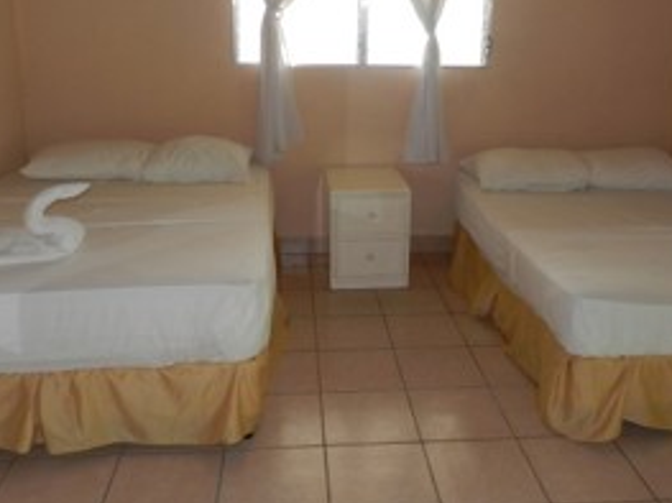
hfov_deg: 52.6
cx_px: 358
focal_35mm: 35
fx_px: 679
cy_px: 166
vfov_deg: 40.2
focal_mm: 4
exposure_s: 1/100
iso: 160
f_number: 3.4
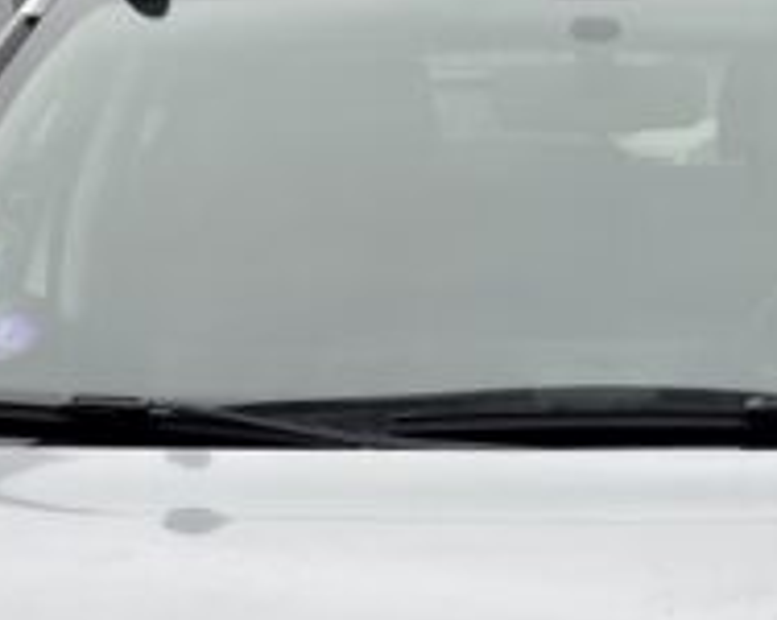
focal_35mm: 108
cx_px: 608
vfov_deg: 13.4
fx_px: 2481
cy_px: 942
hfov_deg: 17.7
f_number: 1.8
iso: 32
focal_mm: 4.25
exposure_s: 1/487
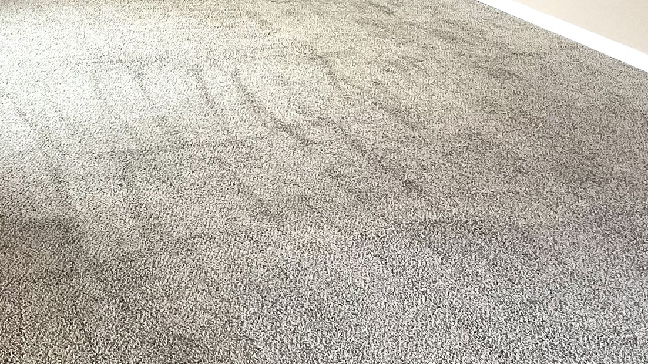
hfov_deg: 31.5
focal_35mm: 66
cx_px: 196
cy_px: -68
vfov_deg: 17.4
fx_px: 1134
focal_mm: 3
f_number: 1.8
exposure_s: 1/60
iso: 50
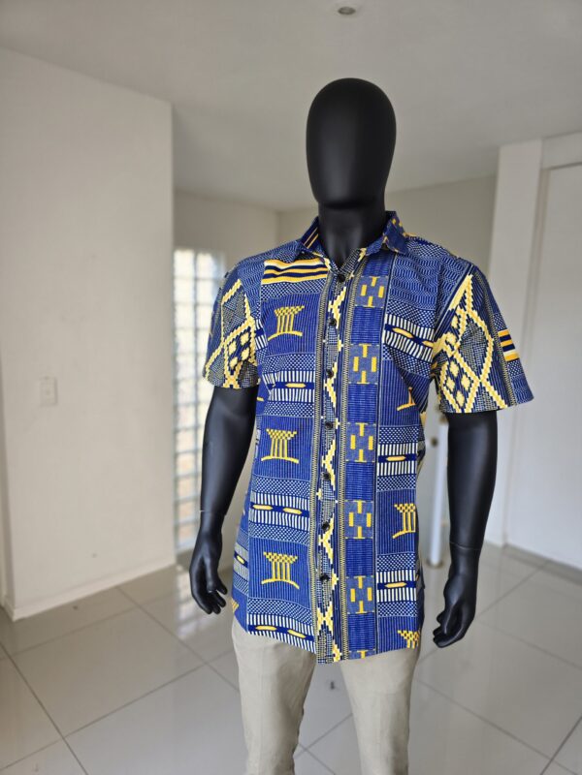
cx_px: 291
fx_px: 516
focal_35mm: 23
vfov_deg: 73.9
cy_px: 388
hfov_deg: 58.9
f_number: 1.7
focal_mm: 6.3
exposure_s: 1/359
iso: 100
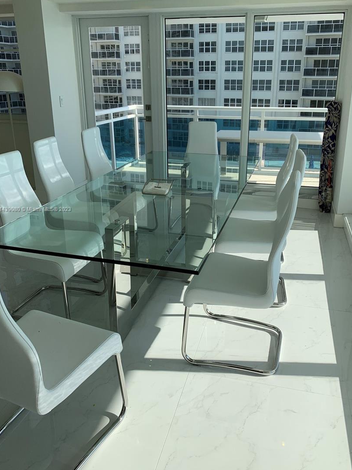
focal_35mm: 29
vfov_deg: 61.5
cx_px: 188
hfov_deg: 48.2
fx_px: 393
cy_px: 210
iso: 25
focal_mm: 4.25
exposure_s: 1/1065
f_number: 1.8
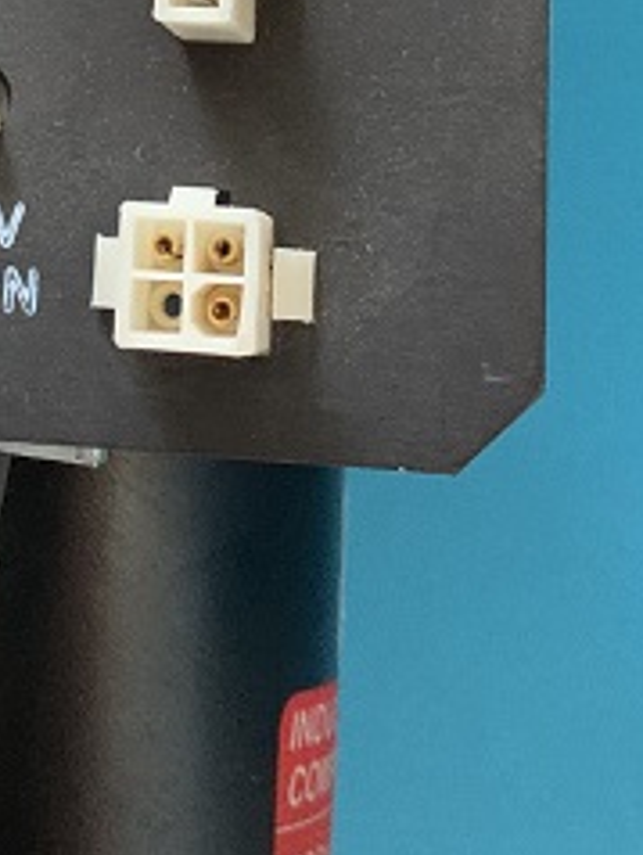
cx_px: 74
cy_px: -189
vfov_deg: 20.7
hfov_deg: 16.6
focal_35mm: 88
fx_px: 2176
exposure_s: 1/31
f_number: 1.8
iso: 400
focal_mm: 4.25
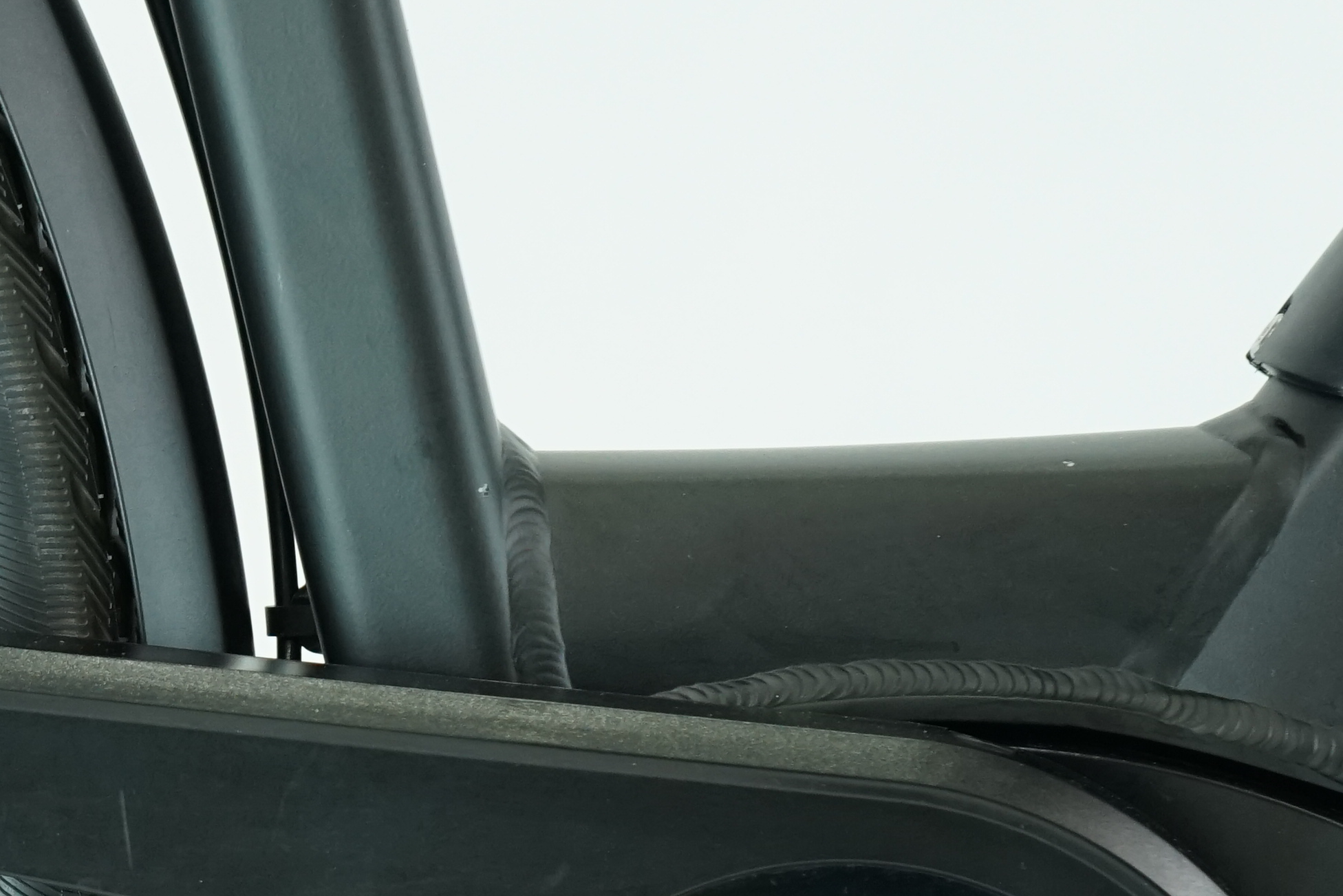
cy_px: 1149
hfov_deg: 15.9
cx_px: -8
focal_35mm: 126
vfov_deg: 10.7
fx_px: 4701
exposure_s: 1/200
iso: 1250
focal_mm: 41
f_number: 4.5
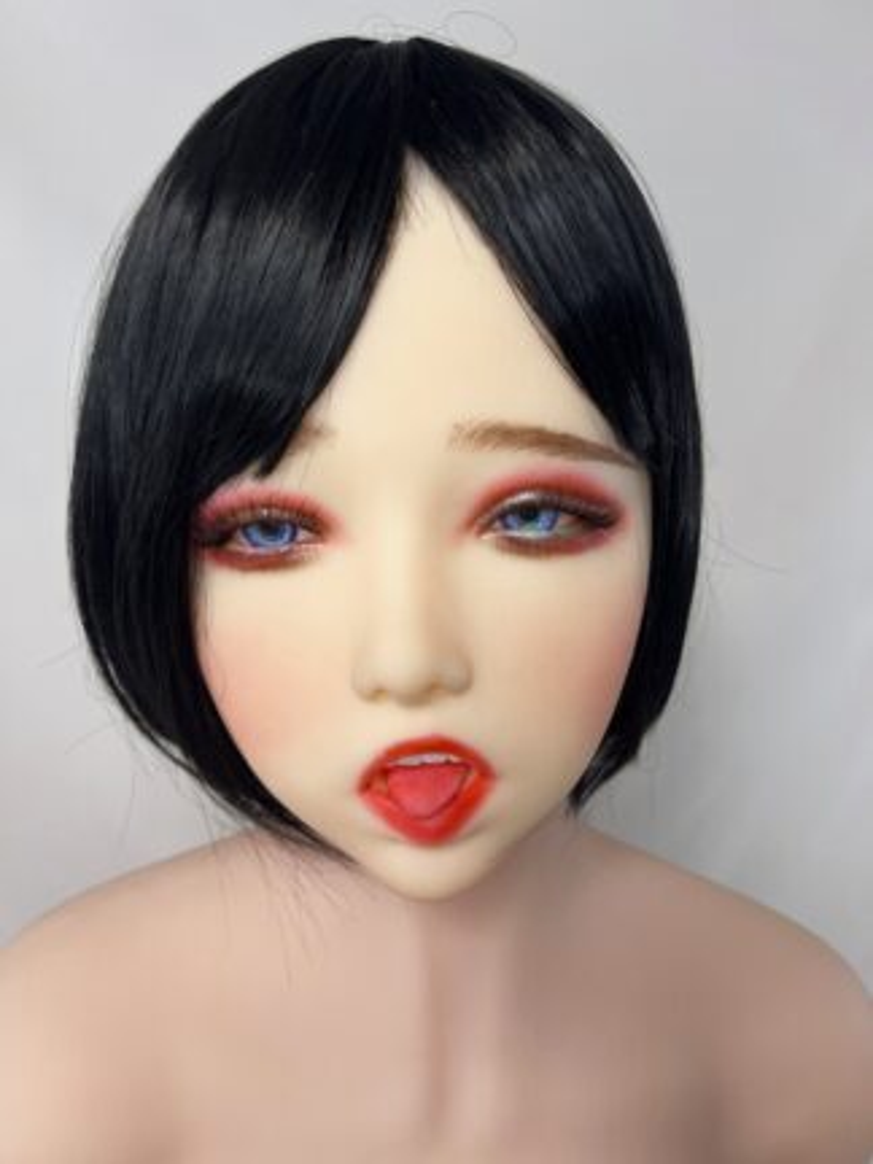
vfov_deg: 67.3
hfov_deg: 53.1
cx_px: 436
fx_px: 874
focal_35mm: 26
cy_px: 582
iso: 80
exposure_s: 1/120
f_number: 1.5
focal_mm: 5.7
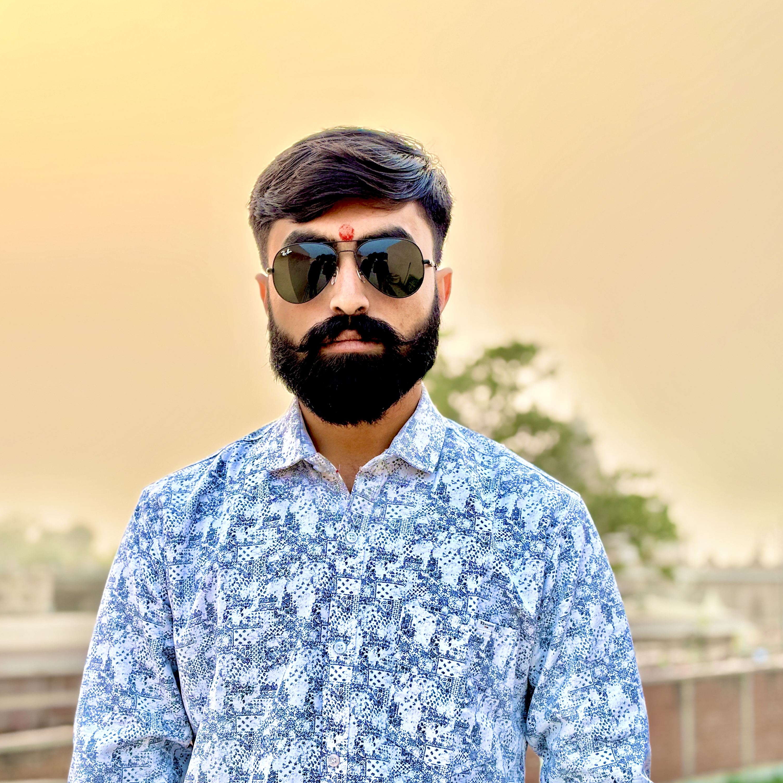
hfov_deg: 27.7
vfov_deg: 27.7
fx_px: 1587
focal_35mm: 62
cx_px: 395
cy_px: 426
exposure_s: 1/479
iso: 32
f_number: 1.6
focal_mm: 5.96
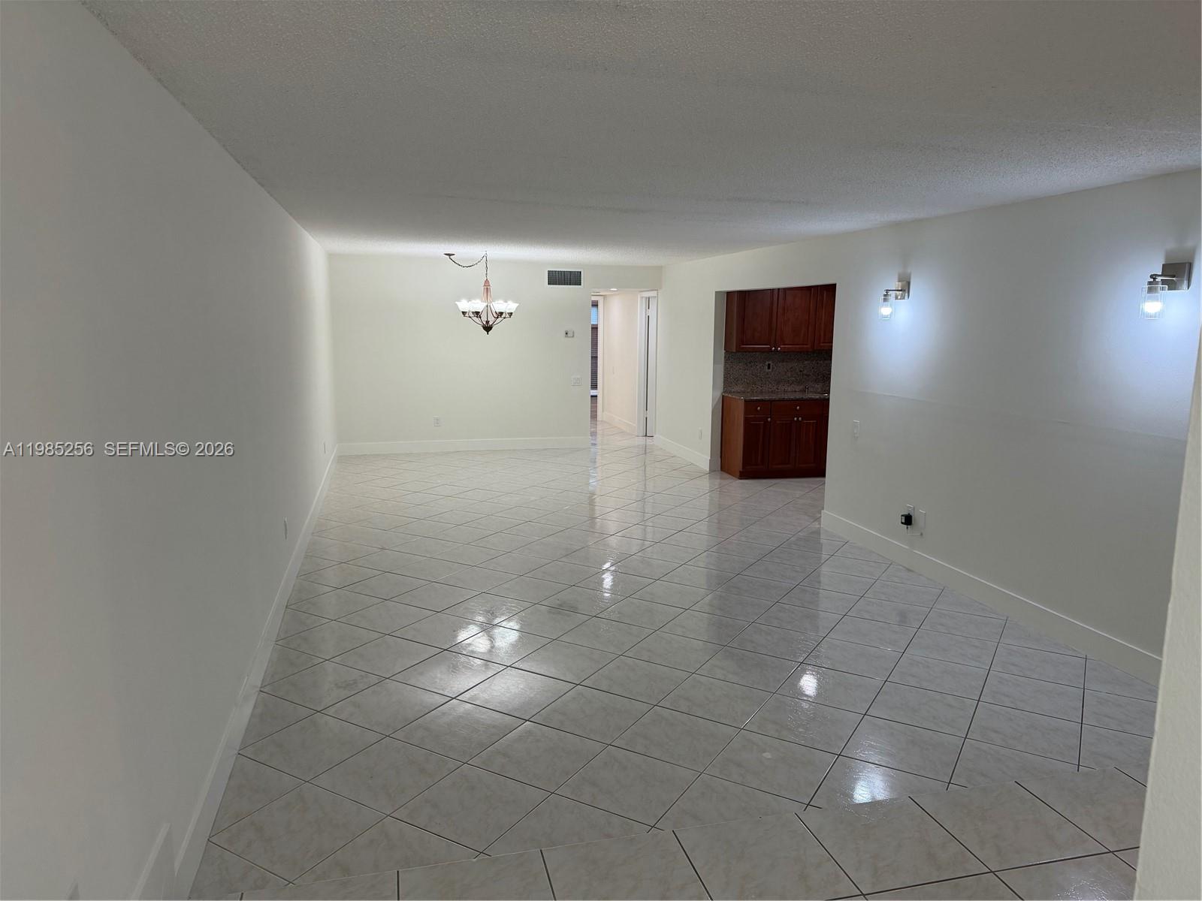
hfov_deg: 71.6
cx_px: 601
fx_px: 833
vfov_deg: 56.8
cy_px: 450
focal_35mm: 24
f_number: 1.78
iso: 160
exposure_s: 1/135
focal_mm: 6.76
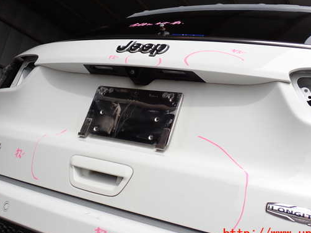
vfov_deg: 33.6
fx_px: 387
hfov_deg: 43.7
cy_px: 103
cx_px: 177
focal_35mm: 43
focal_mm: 6.37
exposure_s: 1/640
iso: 100
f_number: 3.5
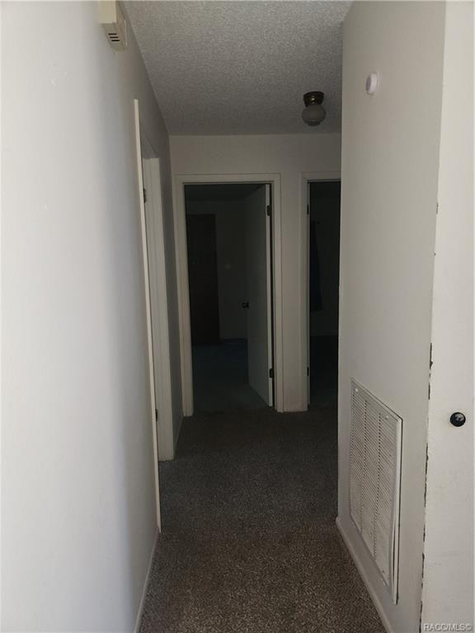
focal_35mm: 23
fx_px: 421
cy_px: 316
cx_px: 238
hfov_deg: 58.9
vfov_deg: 73.9
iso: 100
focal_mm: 5.4
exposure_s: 1/30
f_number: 1.8
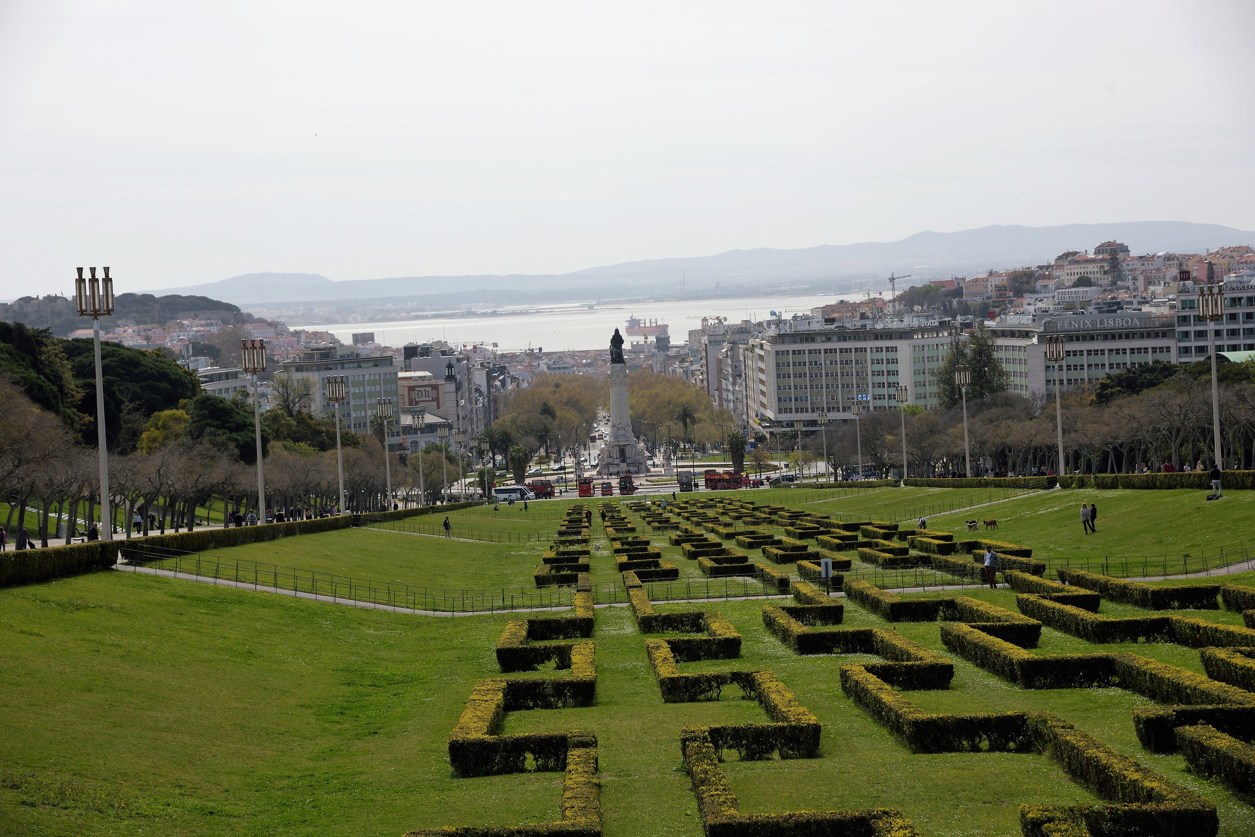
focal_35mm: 78
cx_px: 628
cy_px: 418
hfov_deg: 26.0
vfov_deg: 17.5
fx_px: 2719
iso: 100
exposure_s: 1/500
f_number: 7.1
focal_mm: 78
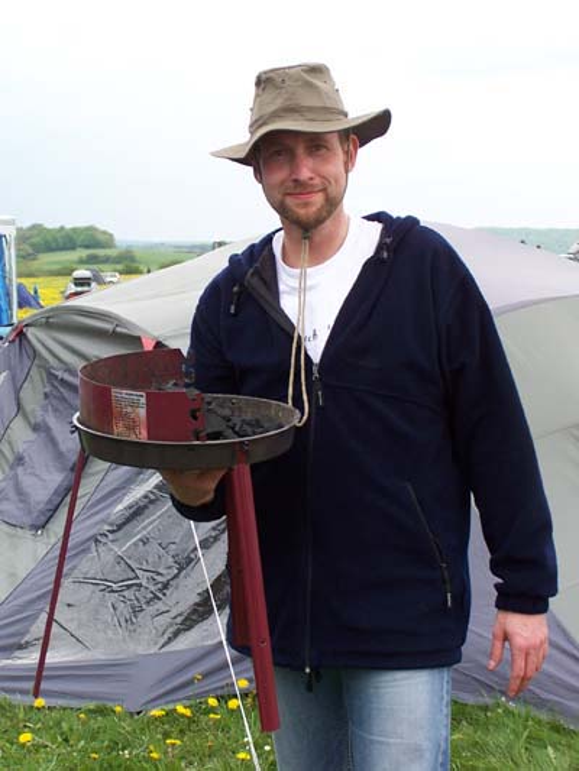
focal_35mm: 75
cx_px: 290
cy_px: 386
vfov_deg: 26.0
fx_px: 1672
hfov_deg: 19.6
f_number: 3.2
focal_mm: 12.4
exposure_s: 1/125
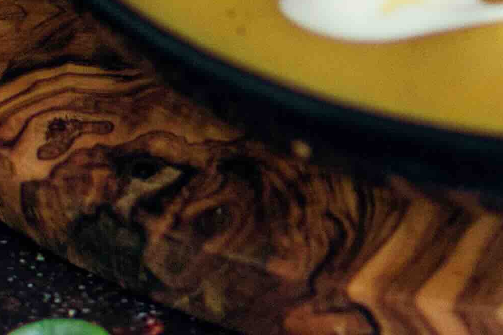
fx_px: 4232
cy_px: -268
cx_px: 581
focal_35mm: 303
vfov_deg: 4.5
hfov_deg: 6.8
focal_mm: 35
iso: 800
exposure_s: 1/80
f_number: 1.8
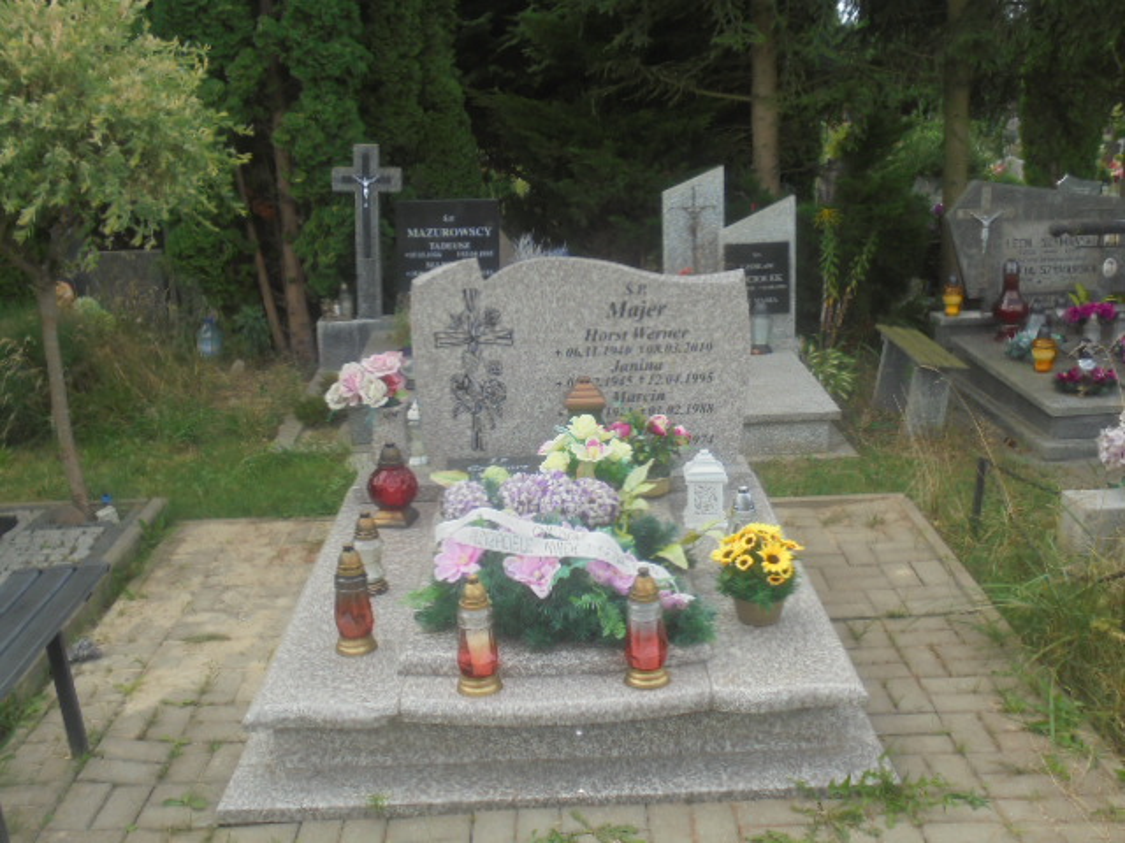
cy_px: 422
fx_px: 1235
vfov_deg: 37.7
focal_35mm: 38
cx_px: 562
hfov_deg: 49.0
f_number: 4.2
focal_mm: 6.9
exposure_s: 1/250
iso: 100
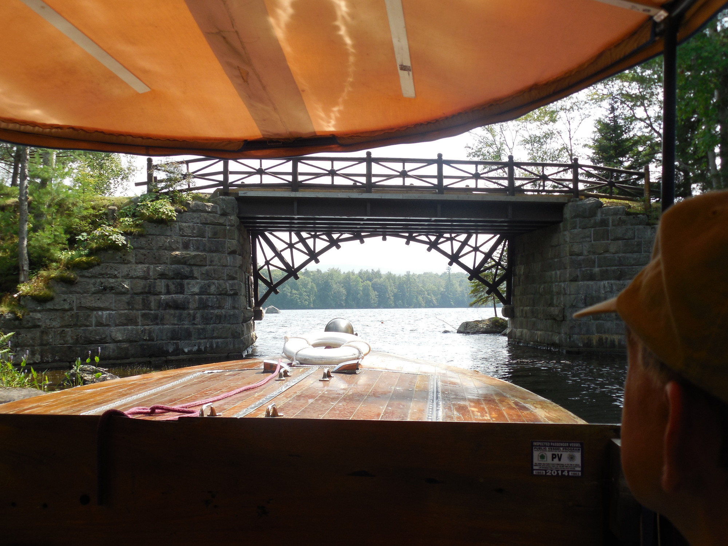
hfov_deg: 58.4
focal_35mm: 31
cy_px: 273
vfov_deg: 45.4
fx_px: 652
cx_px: 364
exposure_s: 1/400
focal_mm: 5.6
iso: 125
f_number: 3.6
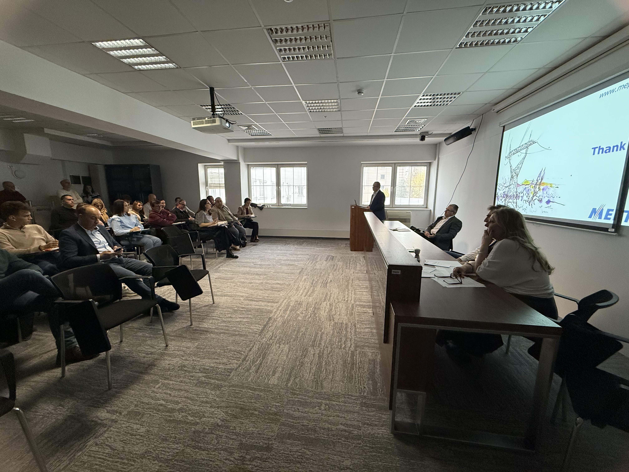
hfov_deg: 102.1
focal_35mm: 14
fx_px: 254
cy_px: 236
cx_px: 314
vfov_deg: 85.7
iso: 500
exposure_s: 1/100
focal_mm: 2.22
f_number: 2.2
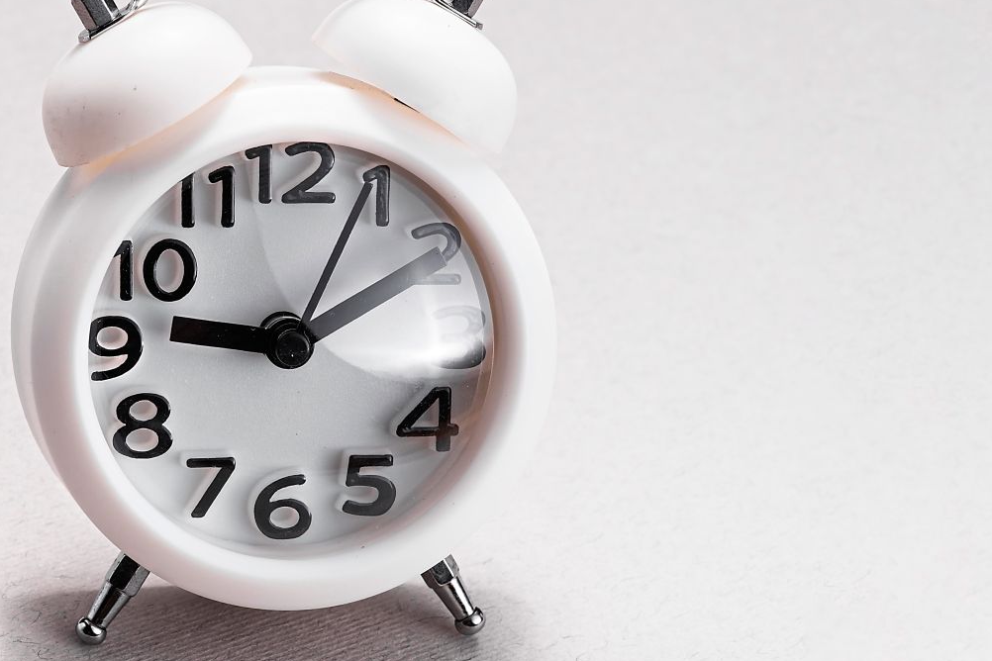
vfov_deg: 10.5
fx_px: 3582
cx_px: 482
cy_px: 276
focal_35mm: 130
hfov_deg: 15.8
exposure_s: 1/160
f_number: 18
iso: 160
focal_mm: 105
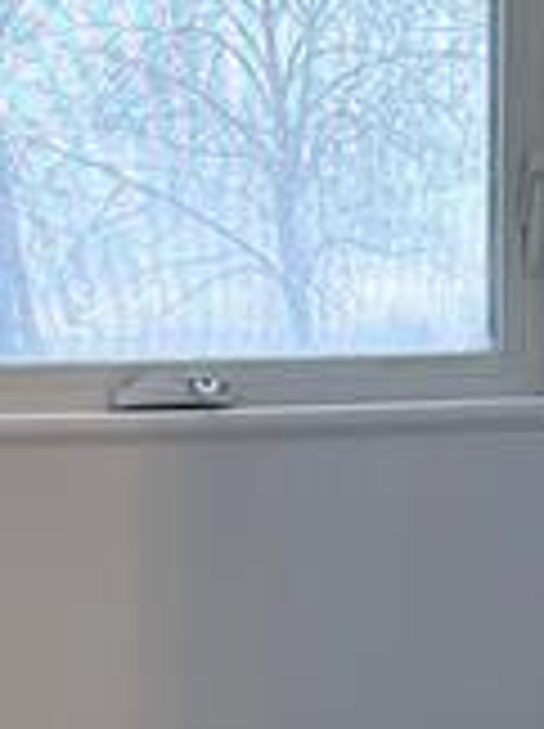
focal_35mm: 114
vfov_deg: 16.7
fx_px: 2395
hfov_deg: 13.0
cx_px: 211
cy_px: 819
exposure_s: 1/160
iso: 200
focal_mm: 6.76
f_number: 1.78
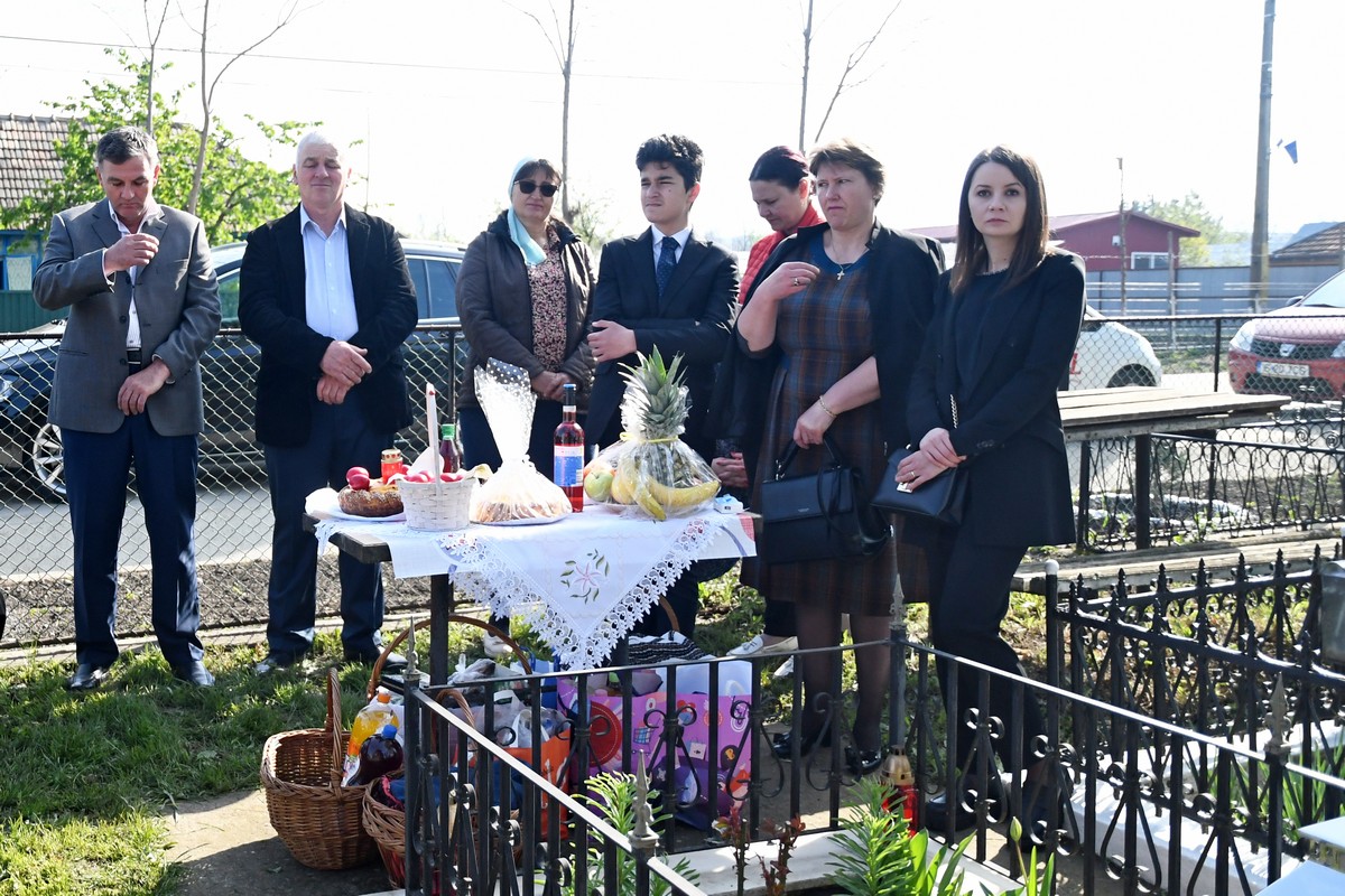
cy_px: 448
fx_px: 1121
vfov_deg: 43.6
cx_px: 672
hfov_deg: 61.9
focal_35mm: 30
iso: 800
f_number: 2.8
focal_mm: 20
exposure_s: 1/4000
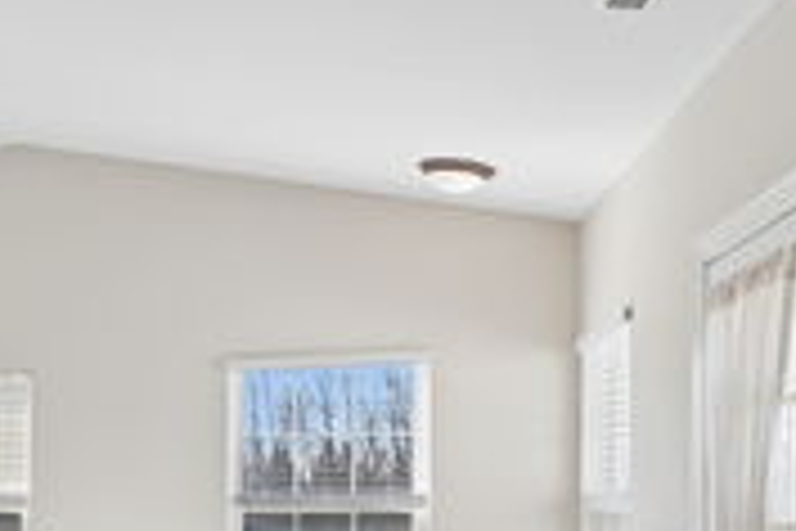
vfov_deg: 28.2
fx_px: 1017
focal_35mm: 46
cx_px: -263
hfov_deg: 31.7
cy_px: 477
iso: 200
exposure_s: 1/30
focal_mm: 17
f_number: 11
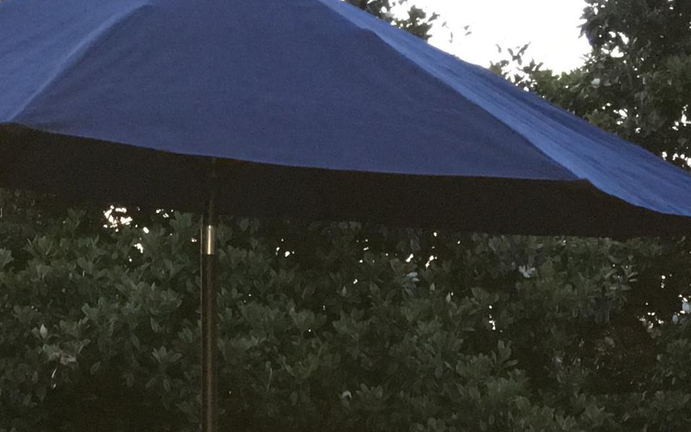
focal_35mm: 97
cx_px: 321
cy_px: 777
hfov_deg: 21.4
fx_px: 1826
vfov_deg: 12.3
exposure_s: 1/16
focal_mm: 4.15
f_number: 2.2
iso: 320
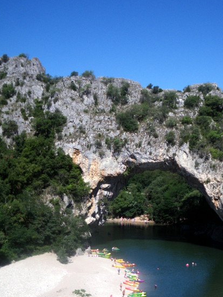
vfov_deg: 36.3
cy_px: 210
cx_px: 153
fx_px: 447
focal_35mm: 52
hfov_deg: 27.8
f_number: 5.4
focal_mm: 6.3
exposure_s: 1/640
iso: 80
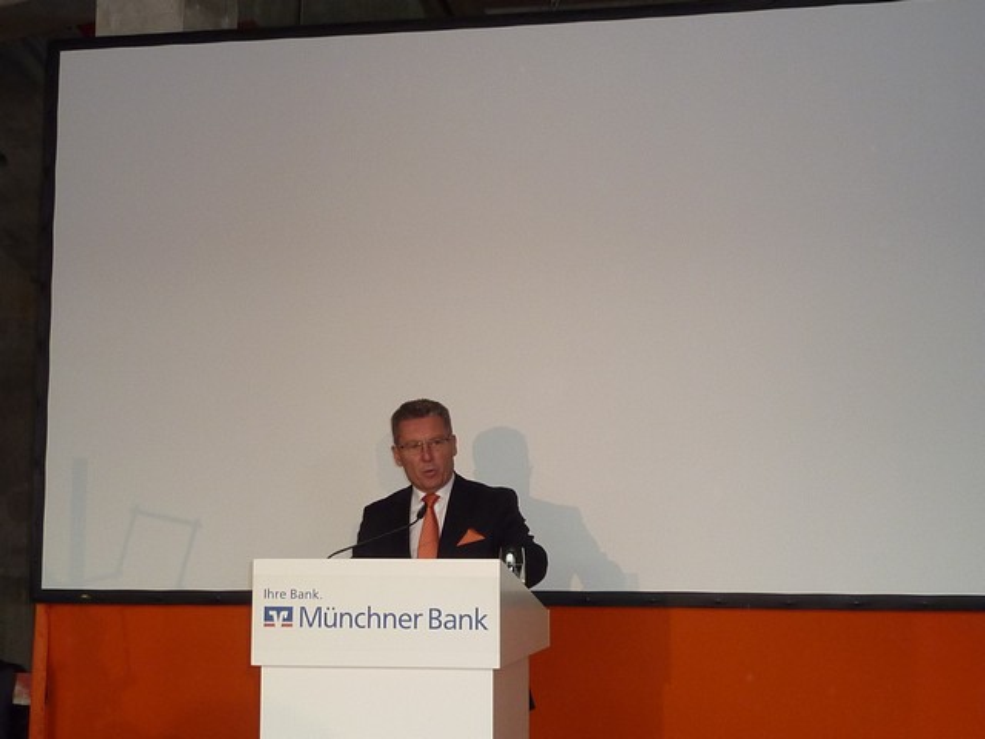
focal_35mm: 55
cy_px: 370
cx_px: 492
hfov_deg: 34.9
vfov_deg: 26.6
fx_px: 1565
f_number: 3.4
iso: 160
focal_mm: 5
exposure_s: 1/30
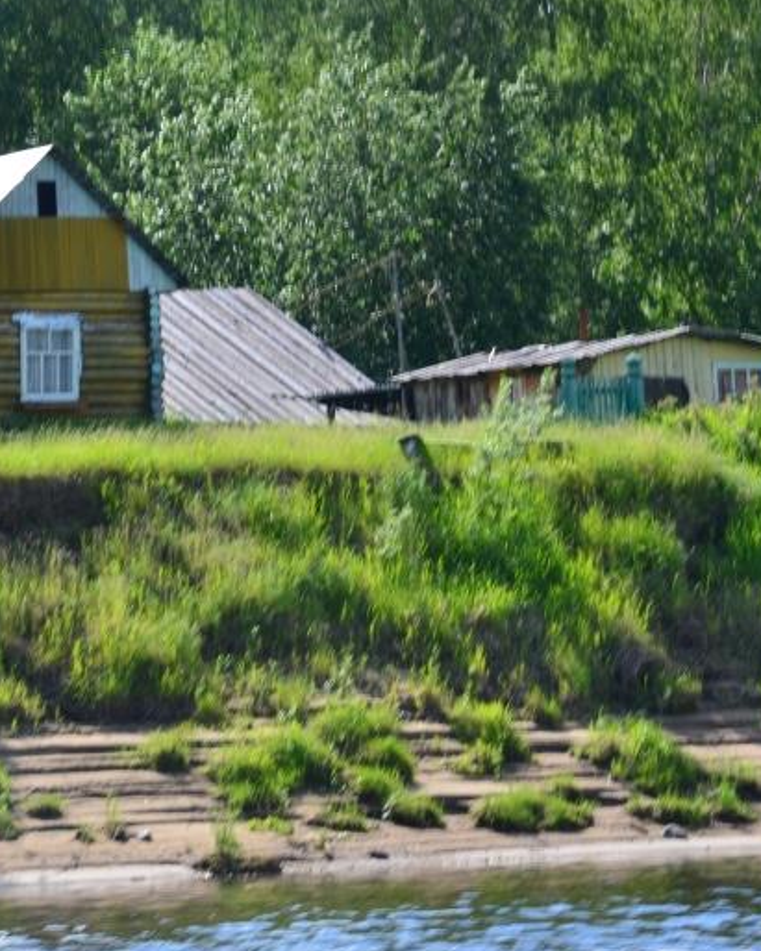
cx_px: 218
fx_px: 7097
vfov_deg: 7.7
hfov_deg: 6.1
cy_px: 403
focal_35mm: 252
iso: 125
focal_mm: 90
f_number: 11
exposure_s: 1/125
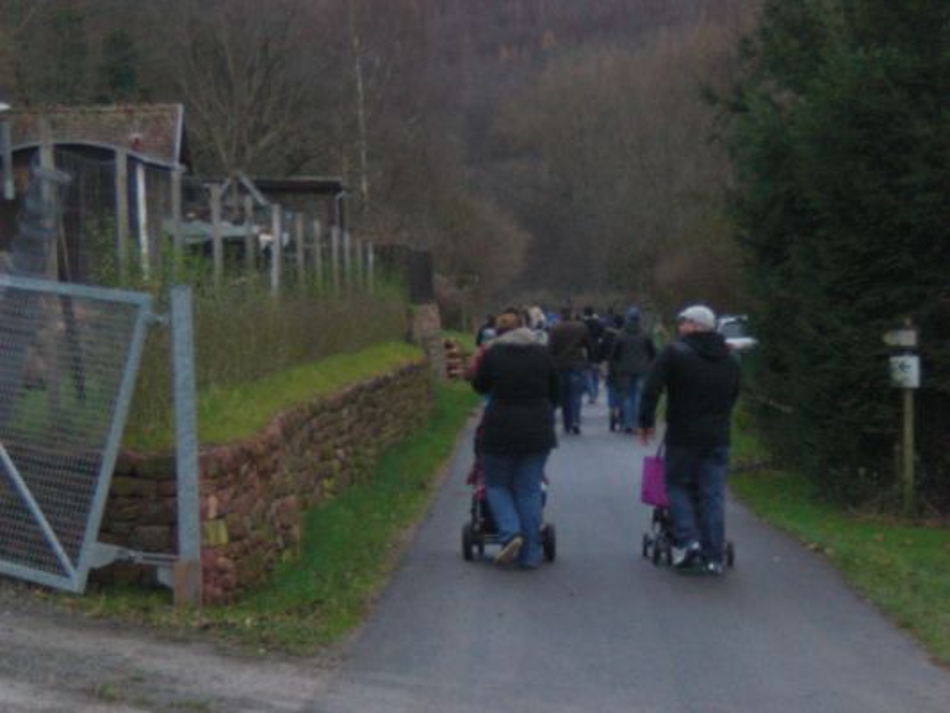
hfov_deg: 17.3
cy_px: 356
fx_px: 3129
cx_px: 475
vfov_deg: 13.0
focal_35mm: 114
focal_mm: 18.9
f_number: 5.9
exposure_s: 1/60
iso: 200
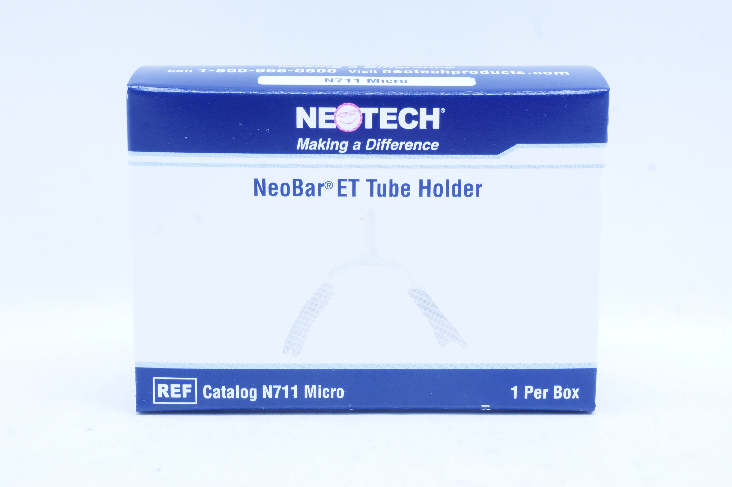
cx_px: 366
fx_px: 1554
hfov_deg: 26.5
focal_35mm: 76
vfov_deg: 17.8
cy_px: 244
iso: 400
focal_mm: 51
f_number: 14
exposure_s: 1/8
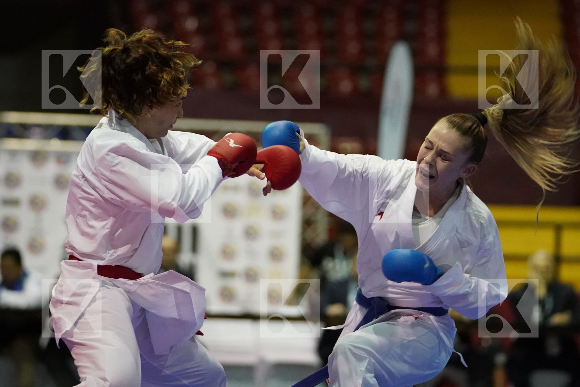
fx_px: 3206
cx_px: 290
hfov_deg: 10.3
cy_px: 194
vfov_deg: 6.9
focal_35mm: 199
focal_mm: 133
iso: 6400
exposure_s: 1/800
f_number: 2.8
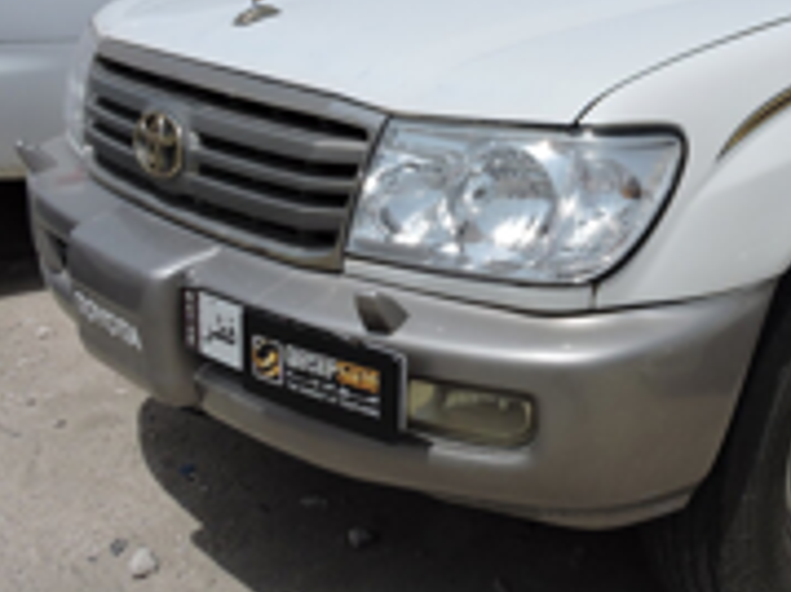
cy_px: 161
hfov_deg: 37.7
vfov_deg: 30.4
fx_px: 1073
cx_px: 716
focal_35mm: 47
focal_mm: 4.3
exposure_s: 1/1250
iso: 100
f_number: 4.8
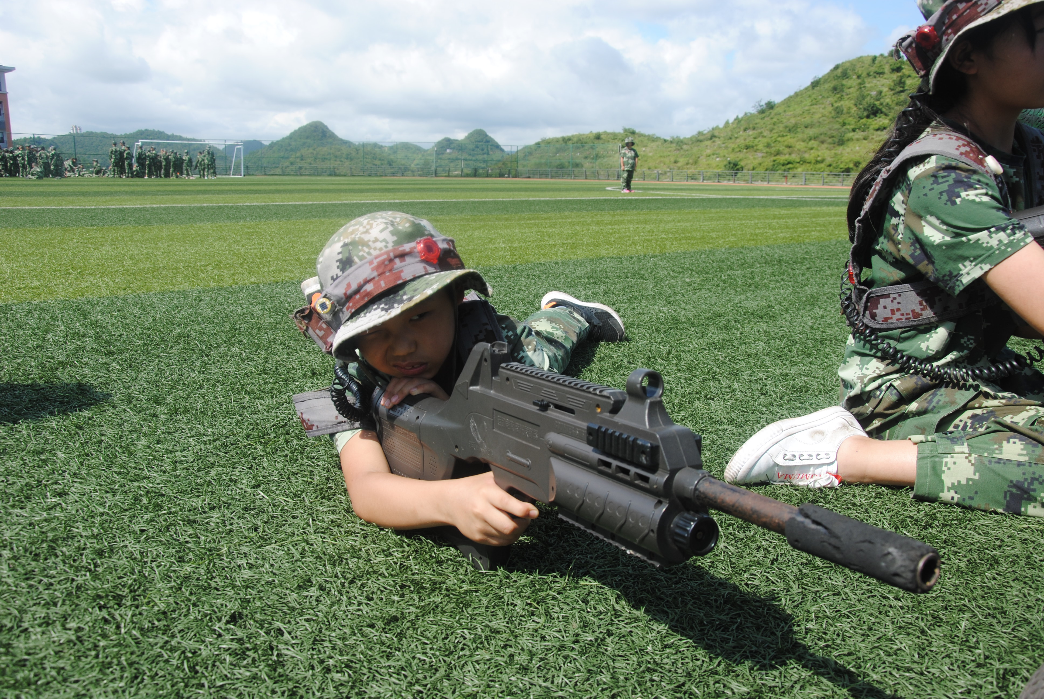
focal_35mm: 32
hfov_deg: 59.4
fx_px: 915
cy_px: 350
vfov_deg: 41.8
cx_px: 522
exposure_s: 1/200
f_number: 7.1
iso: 100
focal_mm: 21
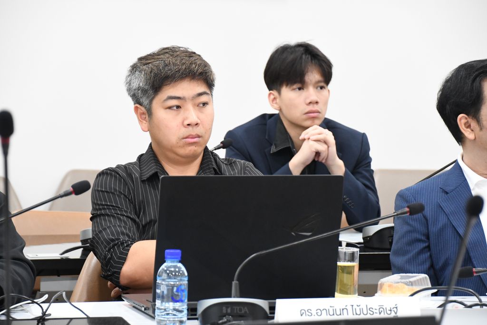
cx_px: 244
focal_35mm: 157
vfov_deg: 8.7
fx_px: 2124
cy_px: 162
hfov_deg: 13.1
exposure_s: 1/50
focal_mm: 105
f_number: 5.6
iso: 4500
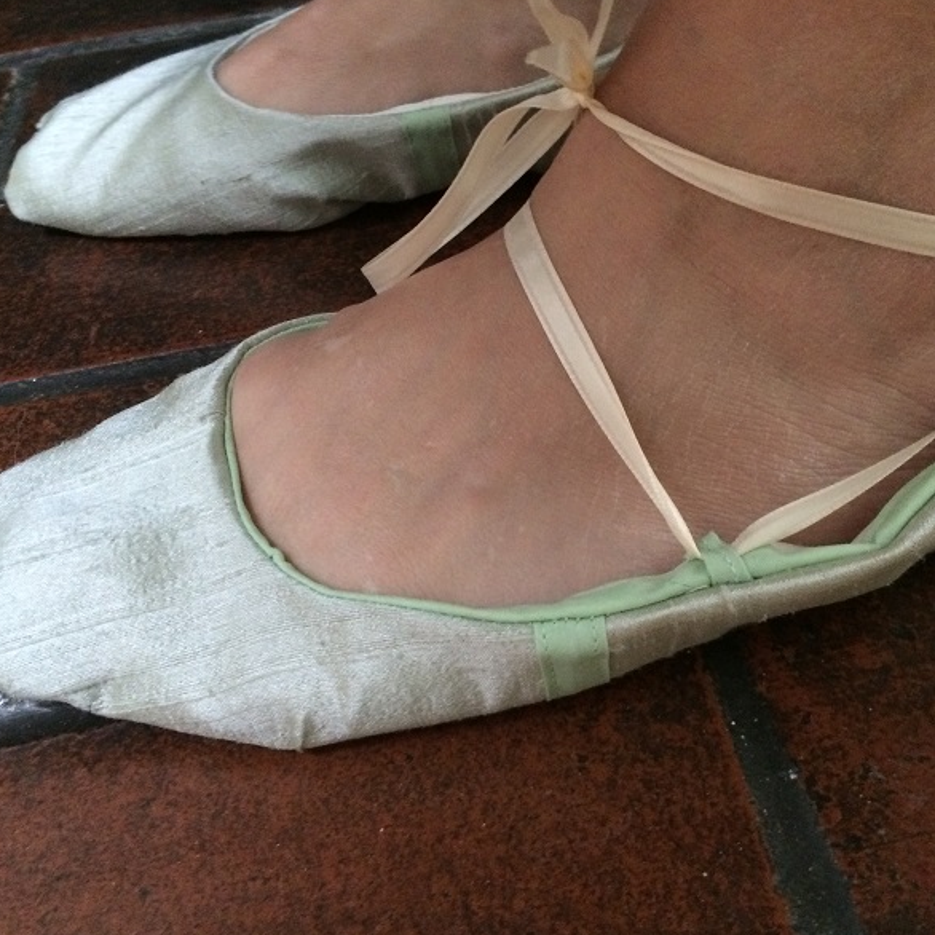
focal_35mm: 35
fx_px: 1070
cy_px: 464
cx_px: 528
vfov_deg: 47.2
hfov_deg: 47.1
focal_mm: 4.15
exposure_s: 1/20
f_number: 2.2
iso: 320
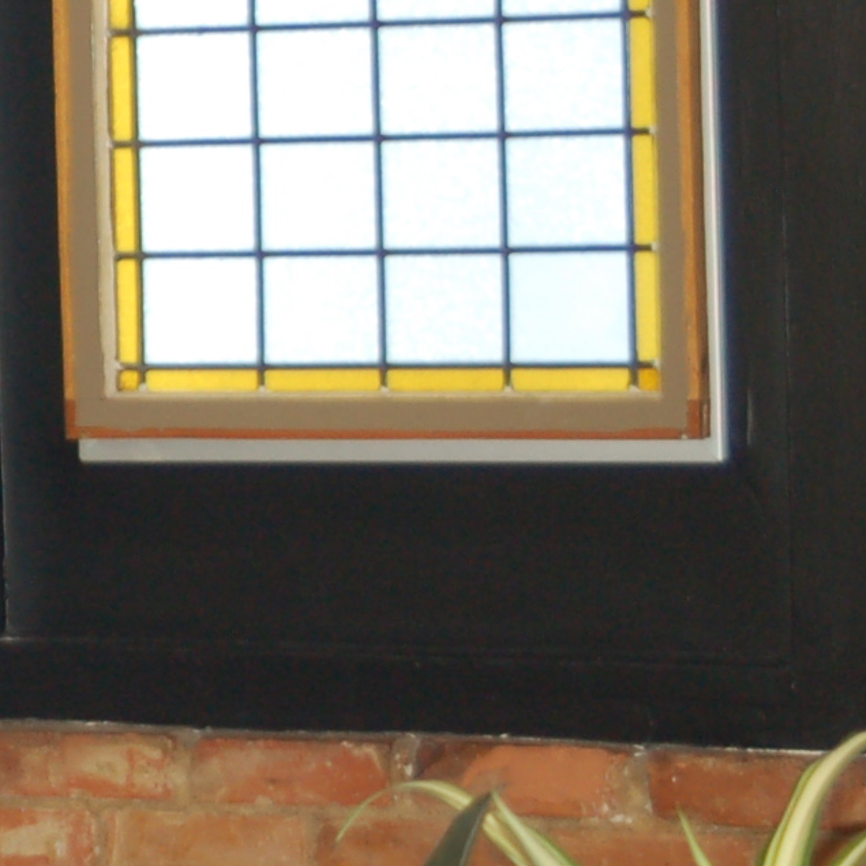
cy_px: 161
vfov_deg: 8.3
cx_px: -828
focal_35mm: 211
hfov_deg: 7.9
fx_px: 5972
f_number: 3.3
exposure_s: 1/60
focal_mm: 35
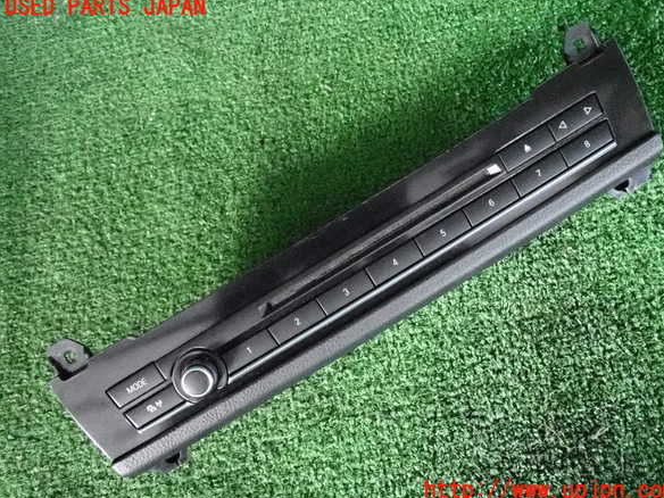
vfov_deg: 38.7
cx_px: 340
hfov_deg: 50.1
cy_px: 249
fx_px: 710
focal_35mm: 37
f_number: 2.5
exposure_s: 1/125
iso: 6400
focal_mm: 6.37
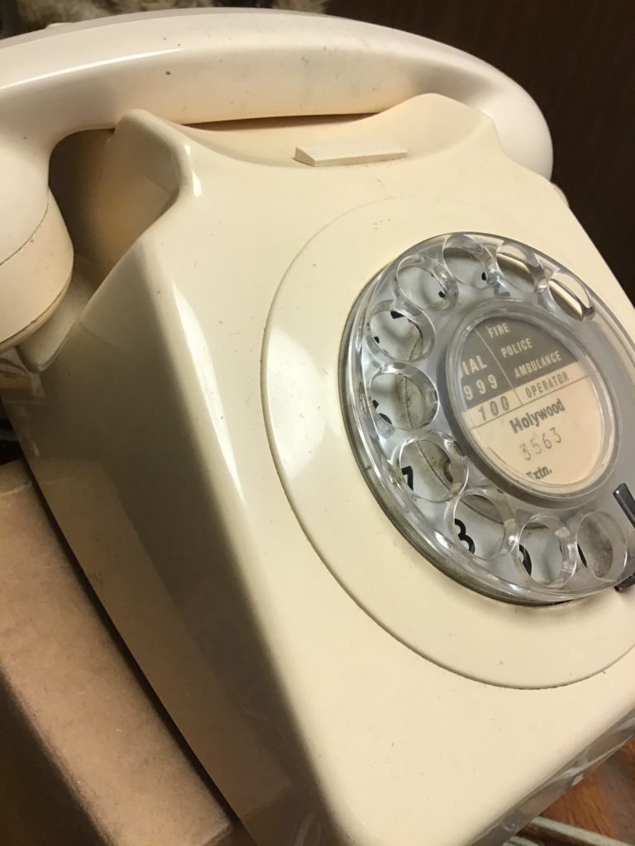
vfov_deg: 58.4
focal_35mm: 31
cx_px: 318
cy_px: 423
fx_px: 758
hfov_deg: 45.4
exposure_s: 1/33
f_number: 2.4
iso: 50
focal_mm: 3.3
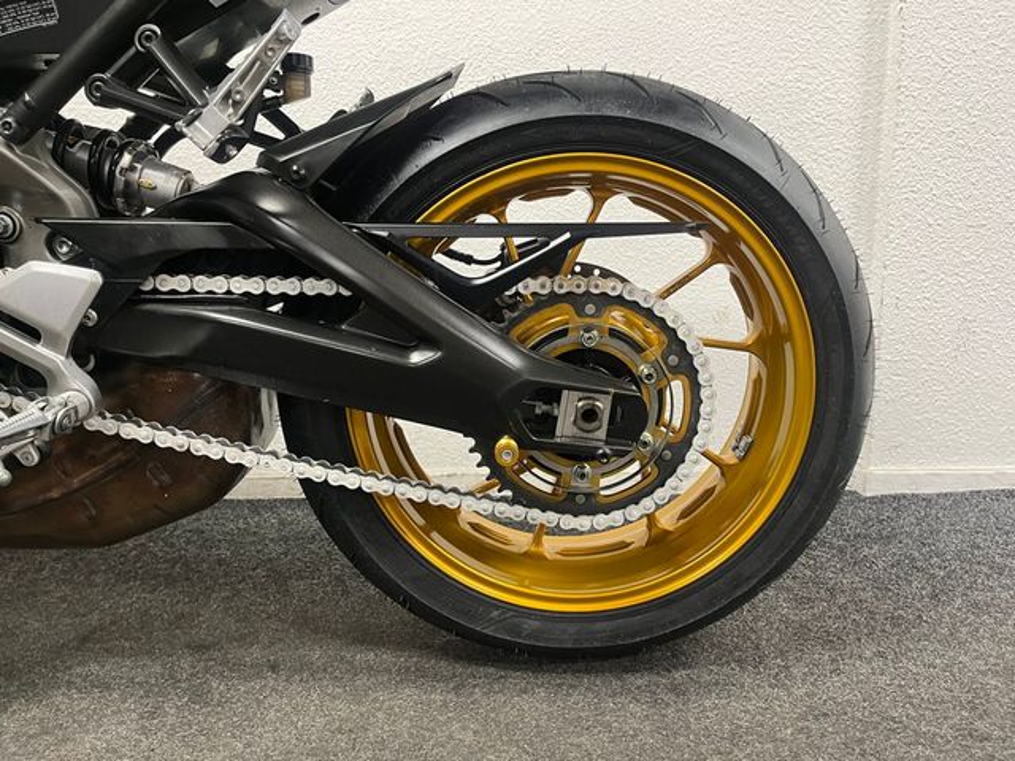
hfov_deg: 67.3
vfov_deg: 53.1
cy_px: 380
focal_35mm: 26
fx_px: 762
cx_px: 508
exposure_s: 1/50
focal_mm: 5.1
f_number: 1.6
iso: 250
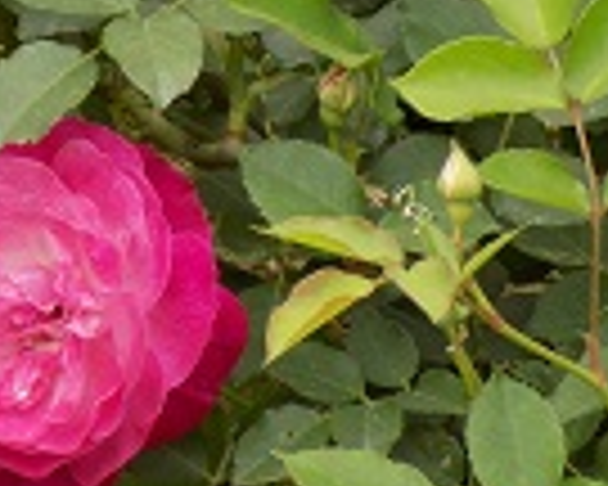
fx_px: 10491
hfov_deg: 3.3
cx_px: 212
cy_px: -99
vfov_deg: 2.7
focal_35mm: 583
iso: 80
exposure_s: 1/50
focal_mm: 29.9
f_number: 5.3
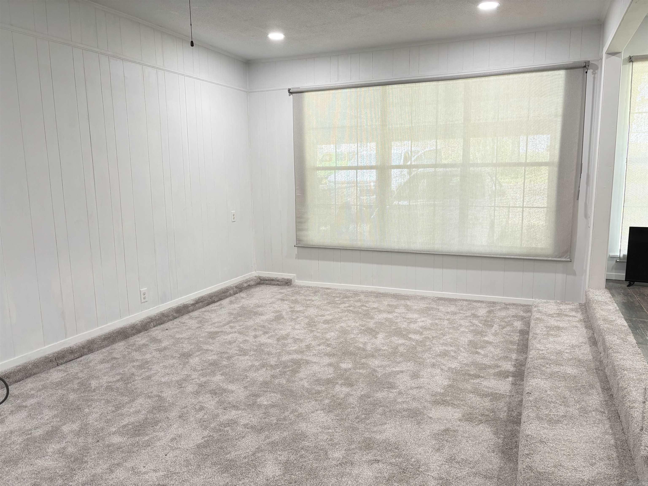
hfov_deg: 67.3
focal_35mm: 26
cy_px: 243
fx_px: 487
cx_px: 324
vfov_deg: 53.1
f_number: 1.6
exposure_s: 1/60
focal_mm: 5.96
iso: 200
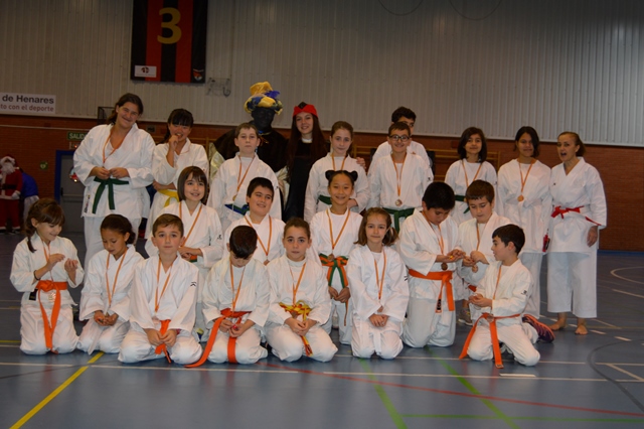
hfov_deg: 46.4
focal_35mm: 42
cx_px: 322
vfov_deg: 31.9
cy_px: 214
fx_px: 751
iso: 450
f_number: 4
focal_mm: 28
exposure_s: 1/60
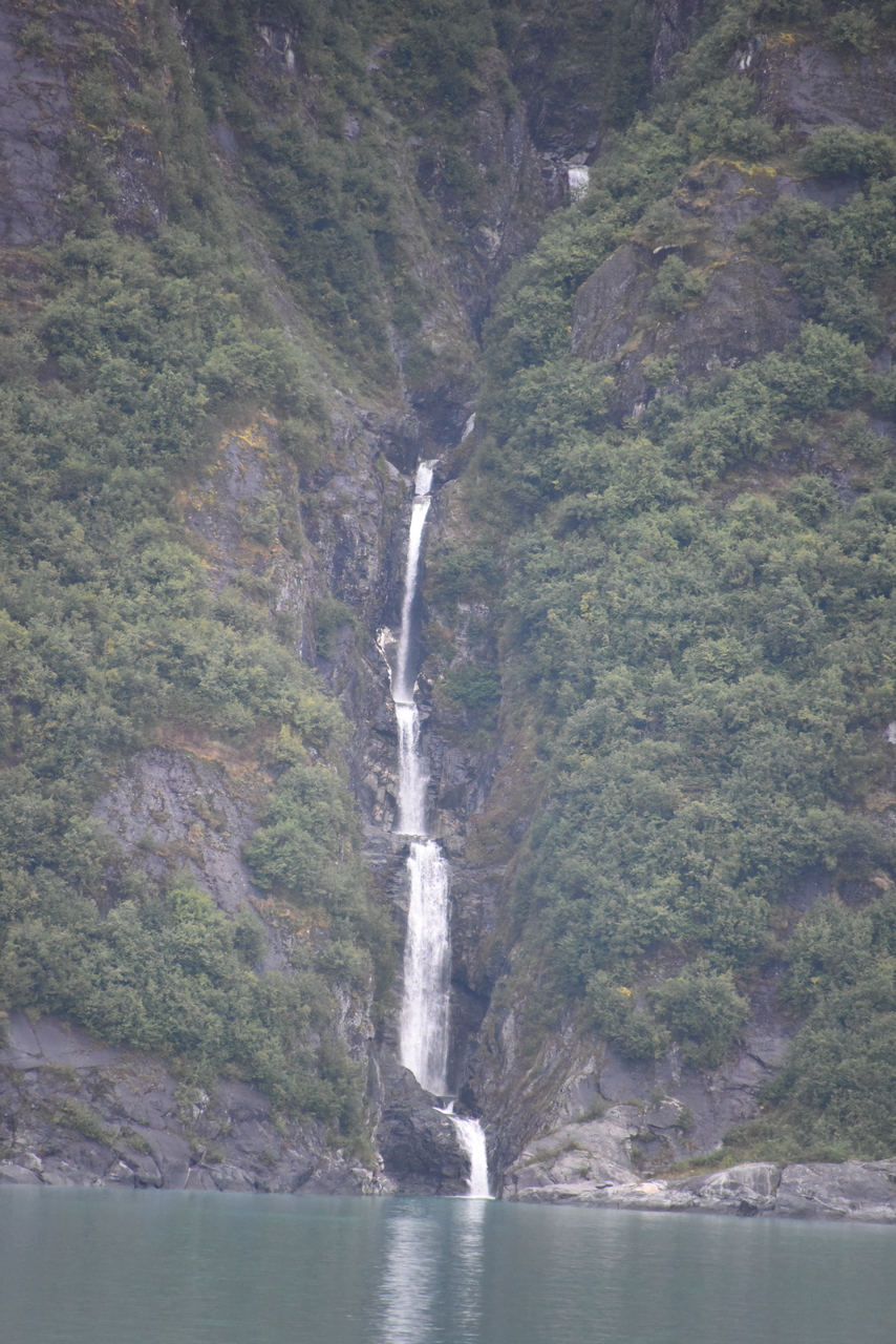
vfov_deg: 6.9
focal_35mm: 300
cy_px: 672
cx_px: 448
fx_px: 11193
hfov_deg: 4.6
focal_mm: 300
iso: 4000
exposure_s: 1/640
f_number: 5.6
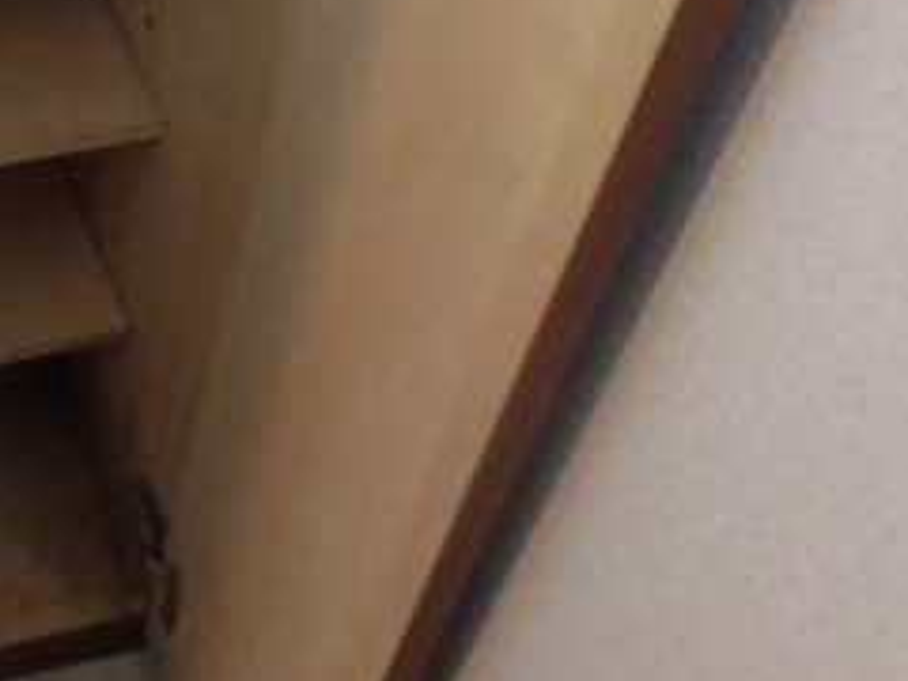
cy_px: -61
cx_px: -132
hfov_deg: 27.3
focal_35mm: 64
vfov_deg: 21.8
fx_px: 1679
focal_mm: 4.3
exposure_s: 1/25
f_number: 3.1
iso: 400
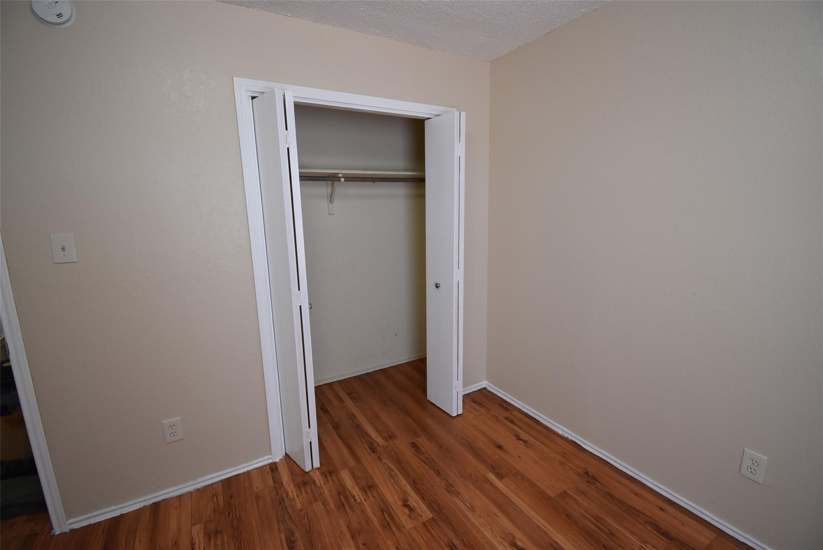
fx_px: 343
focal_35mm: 15
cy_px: 275
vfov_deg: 77.4
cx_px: 412
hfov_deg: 100.4
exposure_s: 1/60
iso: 800
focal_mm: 10
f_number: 4.5
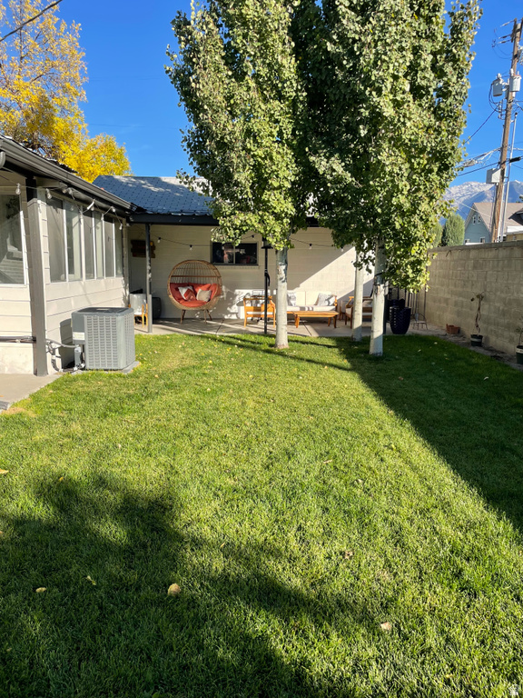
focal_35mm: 26
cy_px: 349
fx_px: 524
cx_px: 262
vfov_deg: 67.3
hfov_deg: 53.1
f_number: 1.6
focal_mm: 4.2
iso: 32
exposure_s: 1/1642
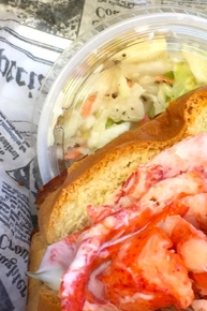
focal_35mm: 84
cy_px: 135
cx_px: 139
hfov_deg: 16.2
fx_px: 725
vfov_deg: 24.2
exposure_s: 1/120
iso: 50
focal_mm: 4.15
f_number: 2.2
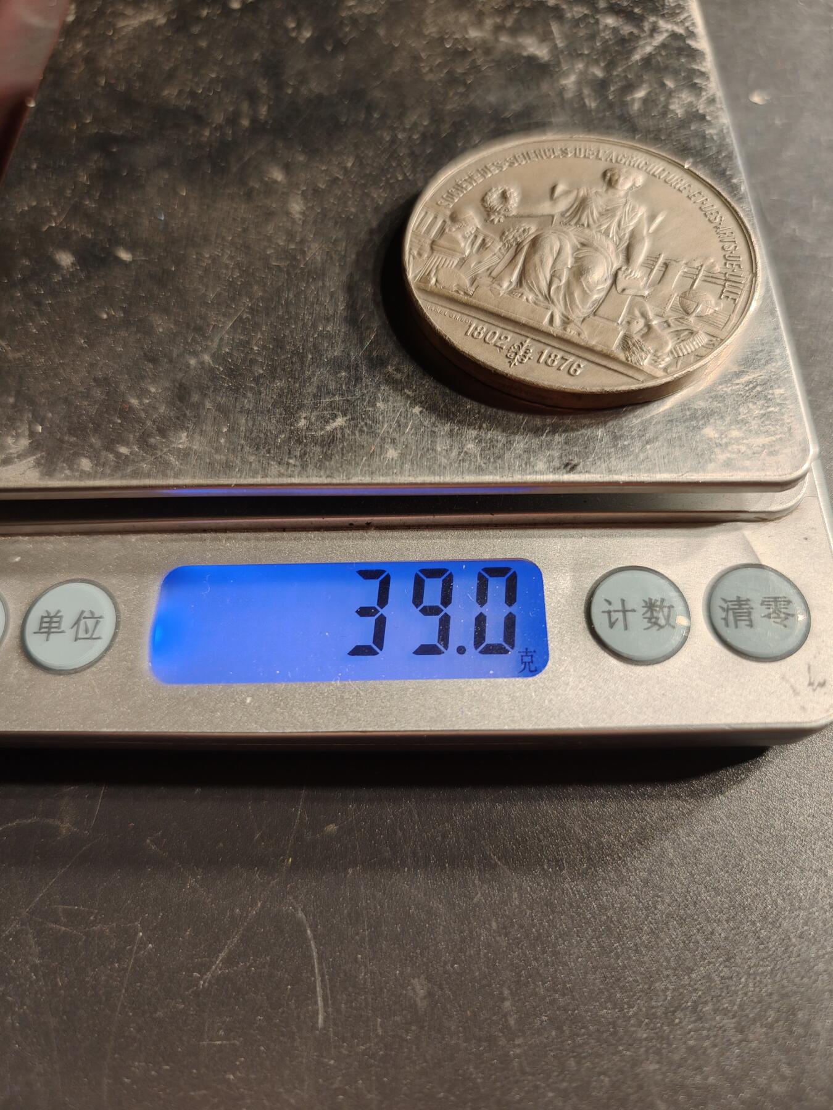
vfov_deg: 73.9
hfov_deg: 58.9
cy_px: 555
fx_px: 738
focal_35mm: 23
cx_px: 416
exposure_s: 1/200
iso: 200
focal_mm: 6.06
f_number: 1.6
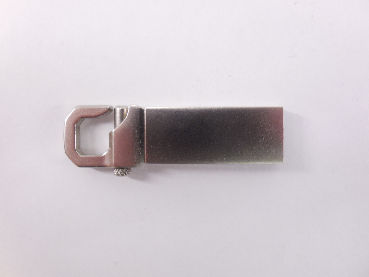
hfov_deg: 67.3
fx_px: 277
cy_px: 138
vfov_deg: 53.1
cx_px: 184
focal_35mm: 26
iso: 280
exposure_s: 1/30
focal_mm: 4.6
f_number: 3.5
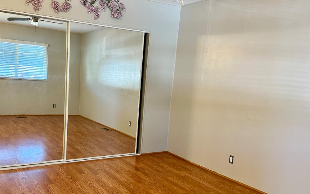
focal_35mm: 33
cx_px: 114
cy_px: 108
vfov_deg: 38.3
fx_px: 279
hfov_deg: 57.3
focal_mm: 6.86
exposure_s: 1/60
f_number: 1.78
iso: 200
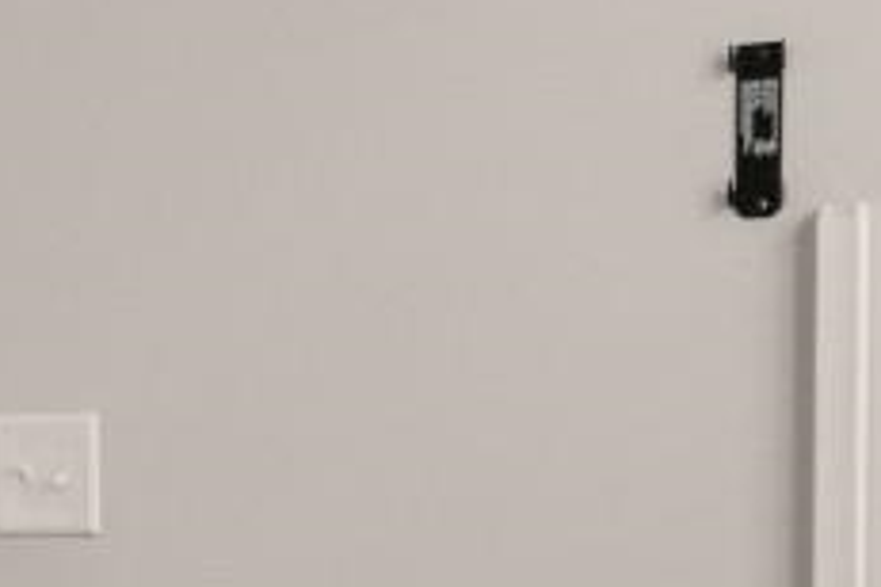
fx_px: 2569
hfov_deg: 17.2
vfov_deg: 13.0
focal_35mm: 105
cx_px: -522
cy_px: 419
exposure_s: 1.3
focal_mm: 10
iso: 100
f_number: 4.5
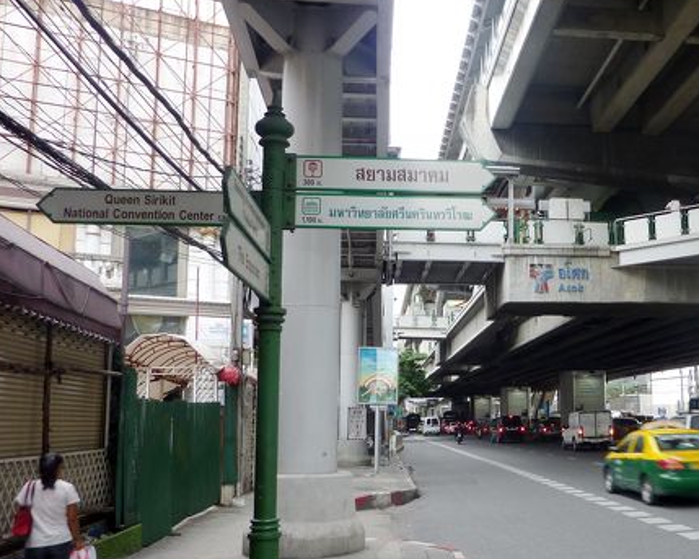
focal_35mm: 37
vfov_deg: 40.0
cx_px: 515
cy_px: 322
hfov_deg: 47.5
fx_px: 765
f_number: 3.3
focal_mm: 4.1
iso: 80
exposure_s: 1/40
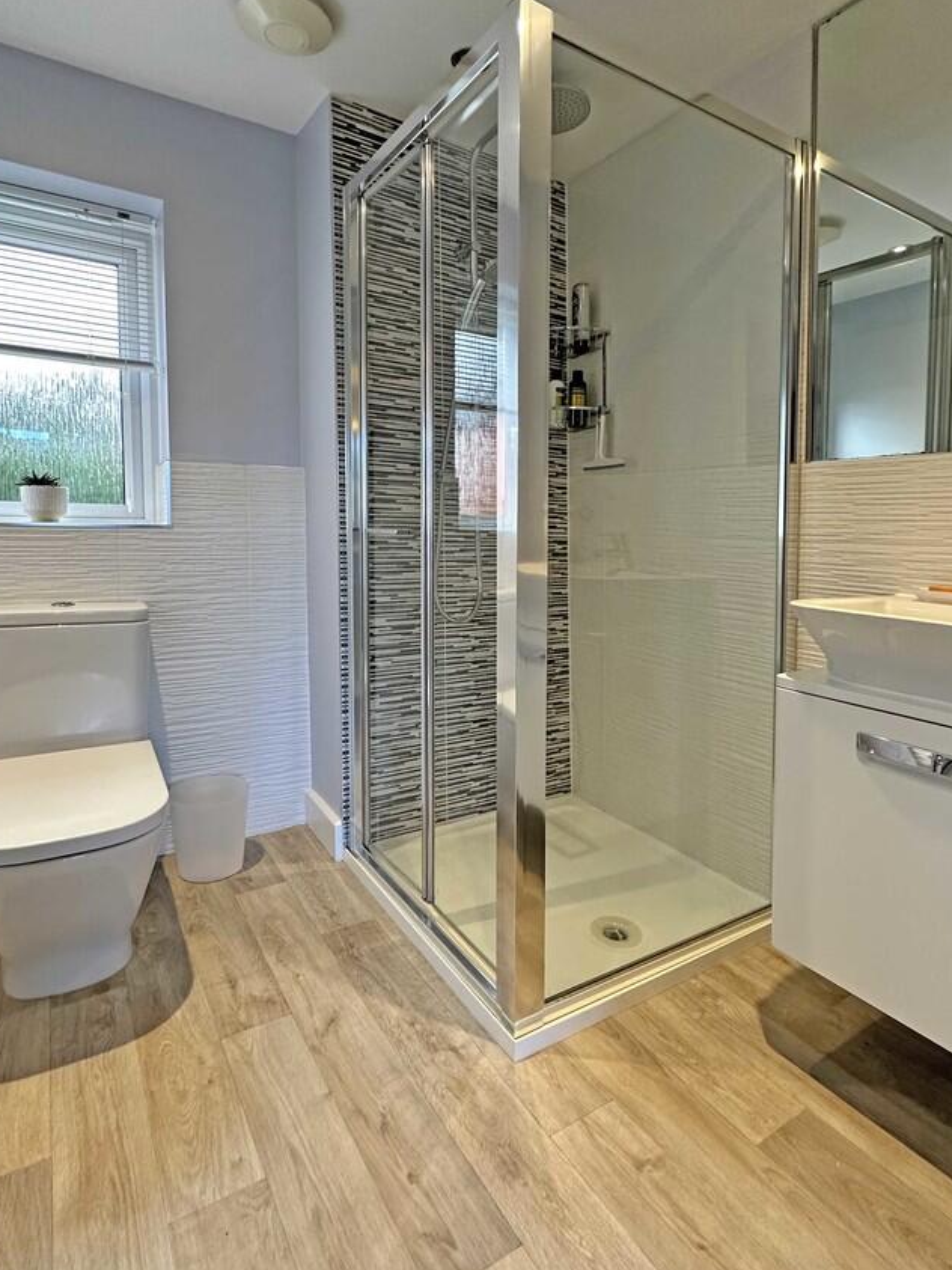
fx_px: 624
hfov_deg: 74.7
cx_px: 461
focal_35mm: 17
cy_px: 705
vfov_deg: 90.7
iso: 200
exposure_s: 1/100
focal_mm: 2.22
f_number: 2.2
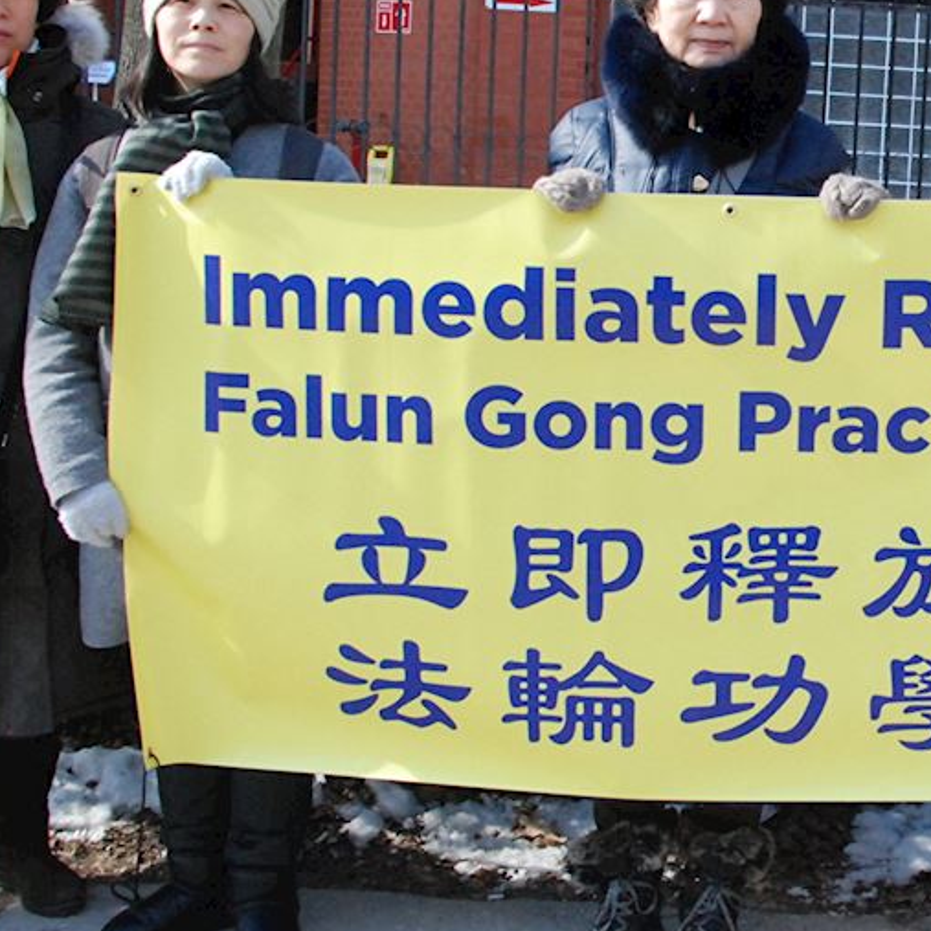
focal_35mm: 68
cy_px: 292
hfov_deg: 23.9
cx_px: 988
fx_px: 2069
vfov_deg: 25.2
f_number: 11
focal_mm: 20
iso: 1250
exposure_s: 1/500
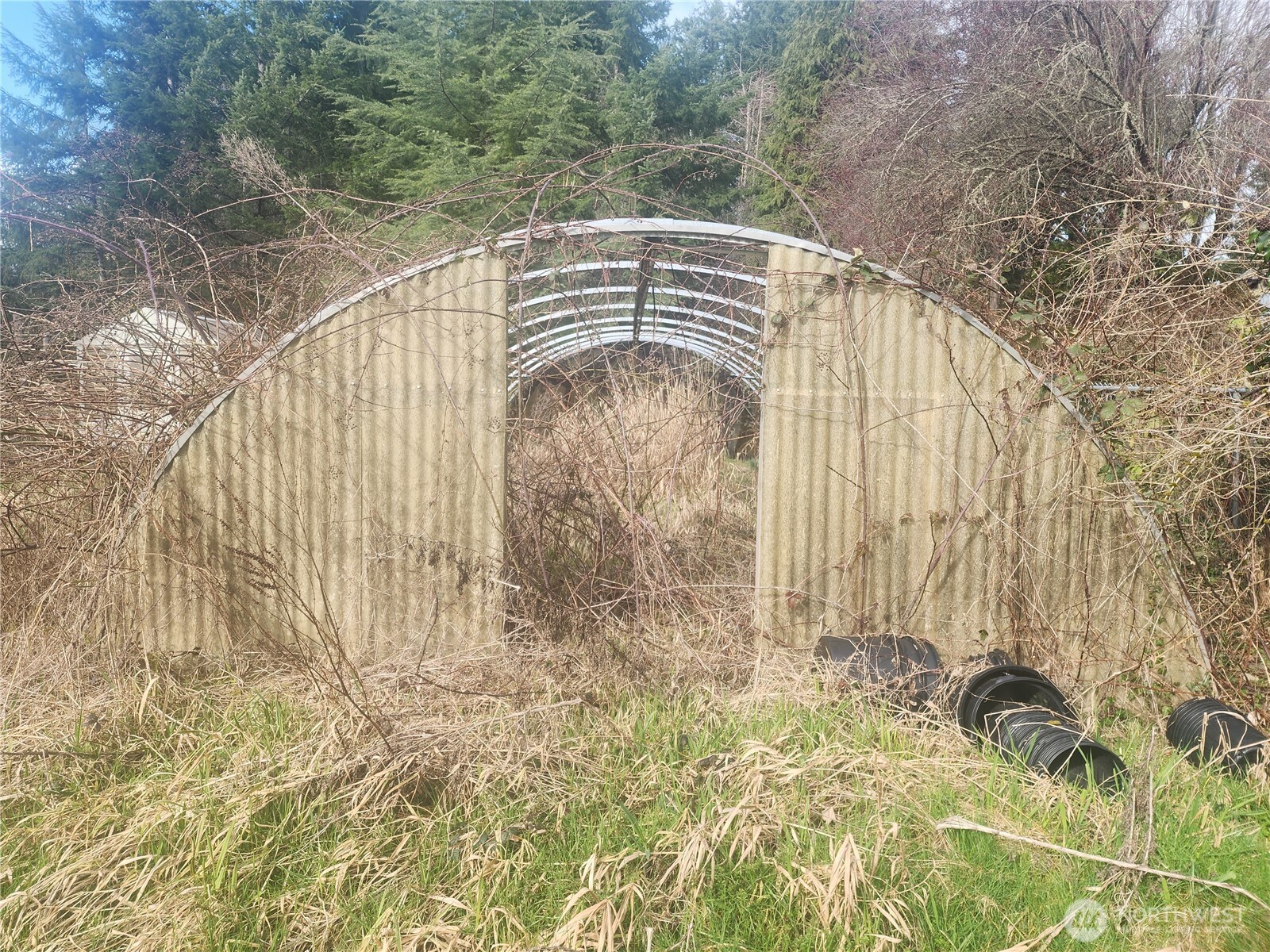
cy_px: 476
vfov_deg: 58.9
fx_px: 844
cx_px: 635
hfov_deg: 73.9
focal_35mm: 23
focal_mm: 6.4
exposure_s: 1/247
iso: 12
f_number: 1.8
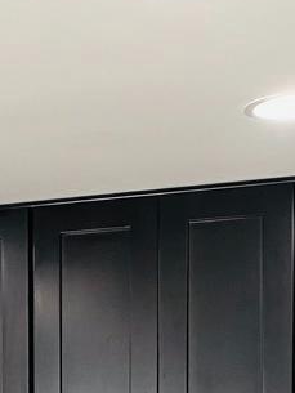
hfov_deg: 11.1
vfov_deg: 14.0
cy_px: 600
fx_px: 1487
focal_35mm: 131
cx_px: -43
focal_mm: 4.25
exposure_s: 1/60
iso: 80
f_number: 1.8
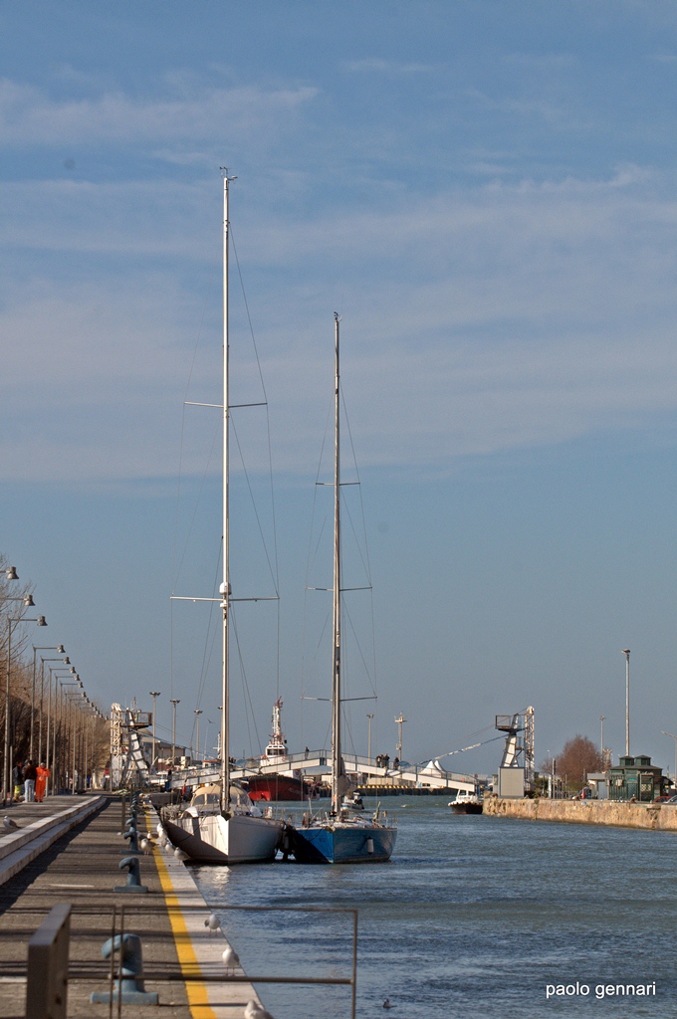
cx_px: 338
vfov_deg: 11.8
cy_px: 510
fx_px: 4921
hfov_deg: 7.9
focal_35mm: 174
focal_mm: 116
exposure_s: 1/1000
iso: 200
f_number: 13
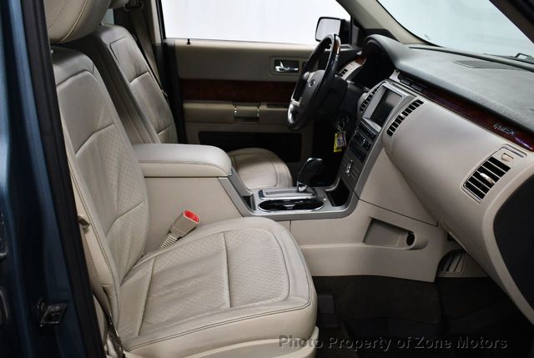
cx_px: 267
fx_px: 535
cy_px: 179
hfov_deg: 53.1
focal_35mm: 36
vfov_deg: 37.0
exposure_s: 1/125
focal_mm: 18
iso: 1250
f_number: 3.5
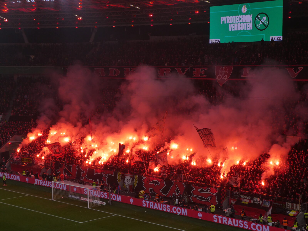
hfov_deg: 27.8
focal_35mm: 70
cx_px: 154
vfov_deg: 21.0
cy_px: 116
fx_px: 623
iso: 80
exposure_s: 1/200
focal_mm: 12.5
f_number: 4.5
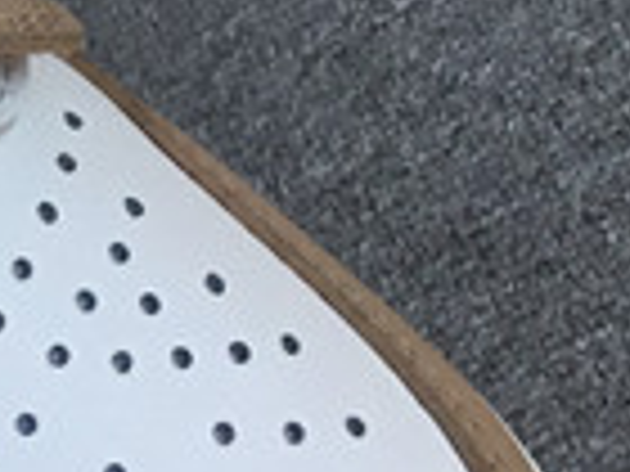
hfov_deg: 9.3
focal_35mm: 199
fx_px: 3622
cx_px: -639
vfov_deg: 7.4
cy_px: -74
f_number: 2.4
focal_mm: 3.3
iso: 25
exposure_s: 1/348
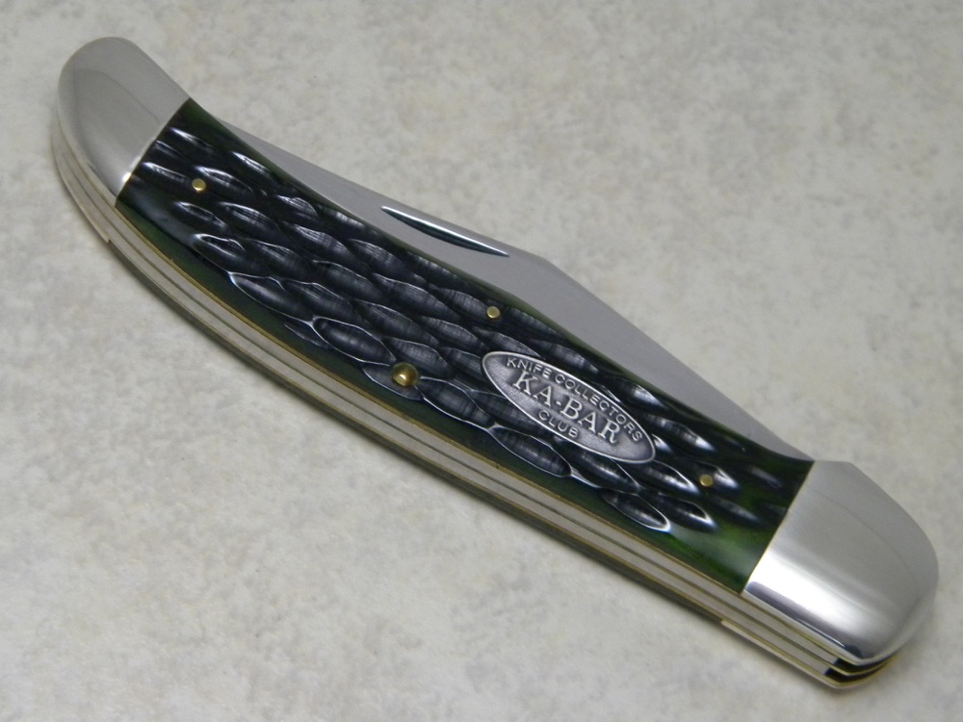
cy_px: 361
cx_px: 482
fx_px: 2921
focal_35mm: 105
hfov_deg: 18.7
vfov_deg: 14.1
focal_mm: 19
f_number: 4.7
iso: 400
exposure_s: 1/21.6
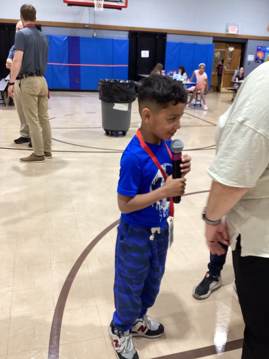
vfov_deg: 58.4
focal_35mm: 31
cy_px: 180
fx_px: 321
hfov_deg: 45.4
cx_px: 134
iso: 100
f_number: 2.4
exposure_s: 1/50
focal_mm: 3.3
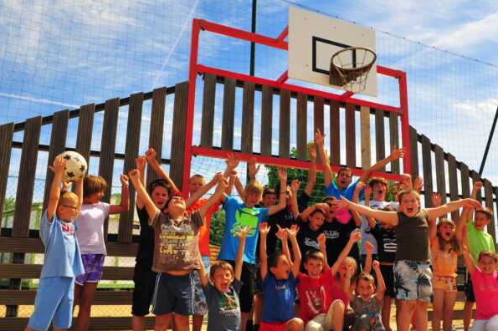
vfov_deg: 42.2
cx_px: 289
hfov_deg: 60.0
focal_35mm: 31
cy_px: 191
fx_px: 429
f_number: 9
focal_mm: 24
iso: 200
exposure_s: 1/320
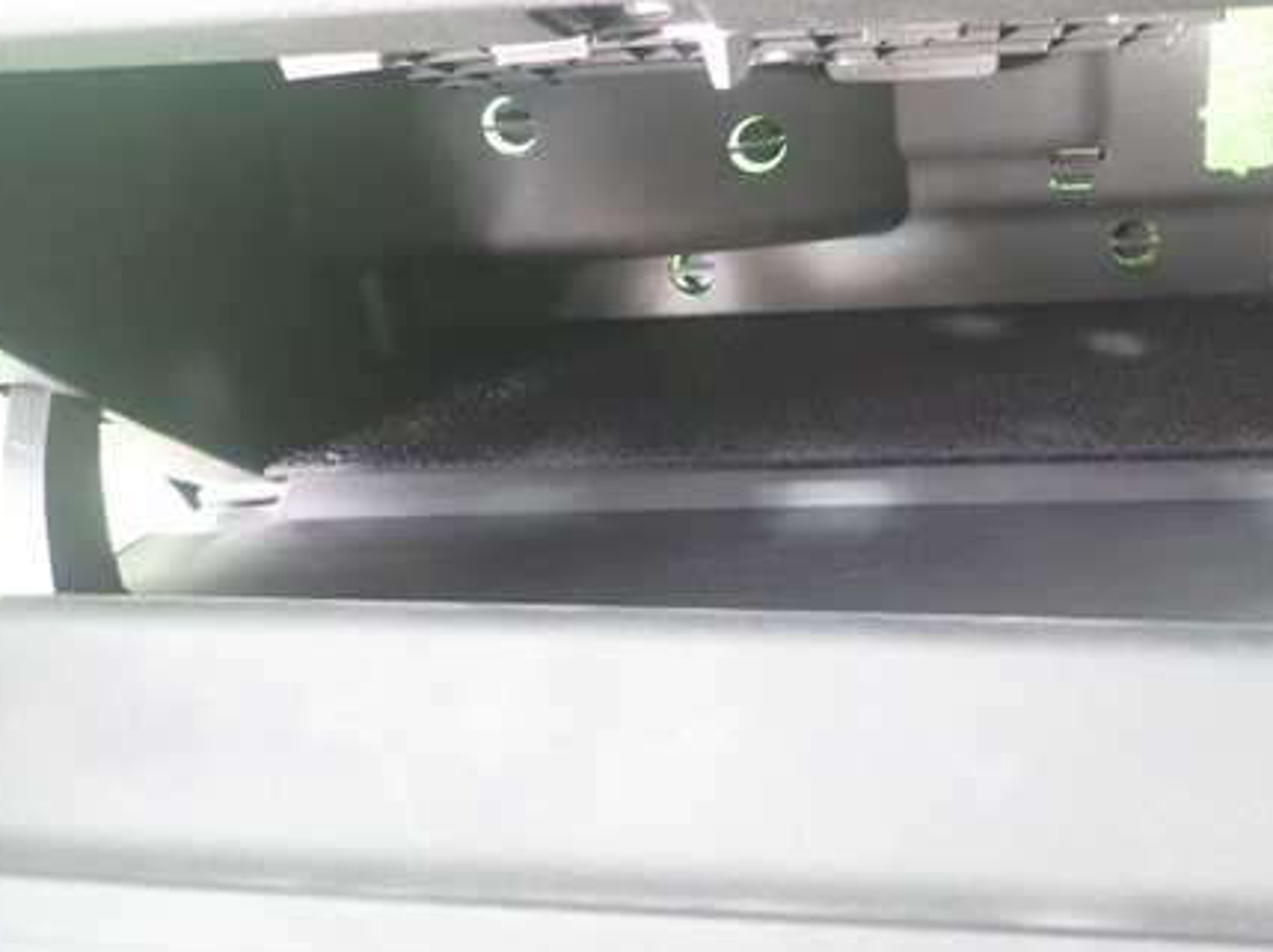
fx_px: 1286
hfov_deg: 51.7
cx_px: 846
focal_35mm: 35
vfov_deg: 40.6
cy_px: 448
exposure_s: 1/30
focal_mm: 4.5
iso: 800
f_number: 2
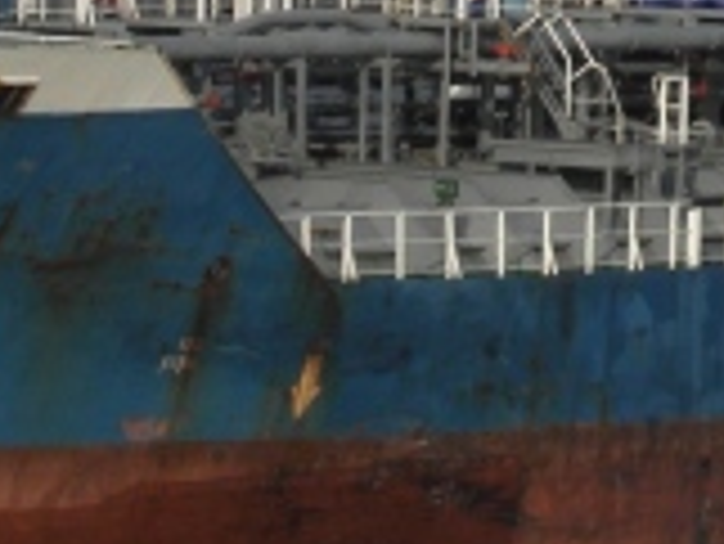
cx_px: 805
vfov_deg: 1.7
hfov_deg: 2.3
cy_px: -234
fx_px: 18419
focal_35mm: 880
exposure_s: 1/500
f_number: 5.6
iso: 64
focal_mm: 31.67
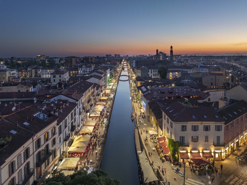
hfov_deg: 71.6
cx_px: 124
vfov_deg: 56.8
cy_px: 92
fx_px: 171
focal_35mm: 24
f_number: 3.5
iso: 100
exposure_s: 1/1.25
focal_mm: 12.29
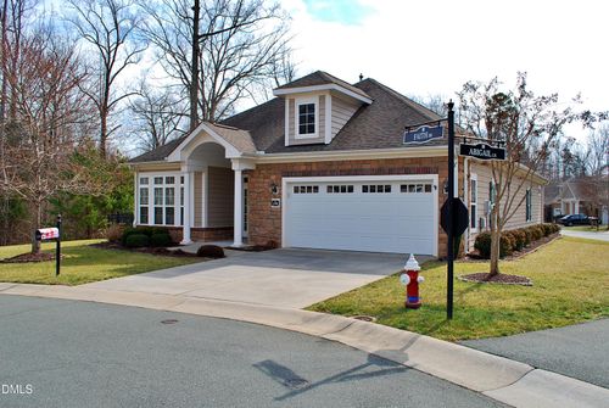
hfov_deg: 67.3
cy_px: 204
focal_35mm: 27
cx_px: 304
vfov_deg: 48.1
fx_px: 457
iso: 100
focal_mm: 18
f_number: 7.1
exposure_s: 1/200
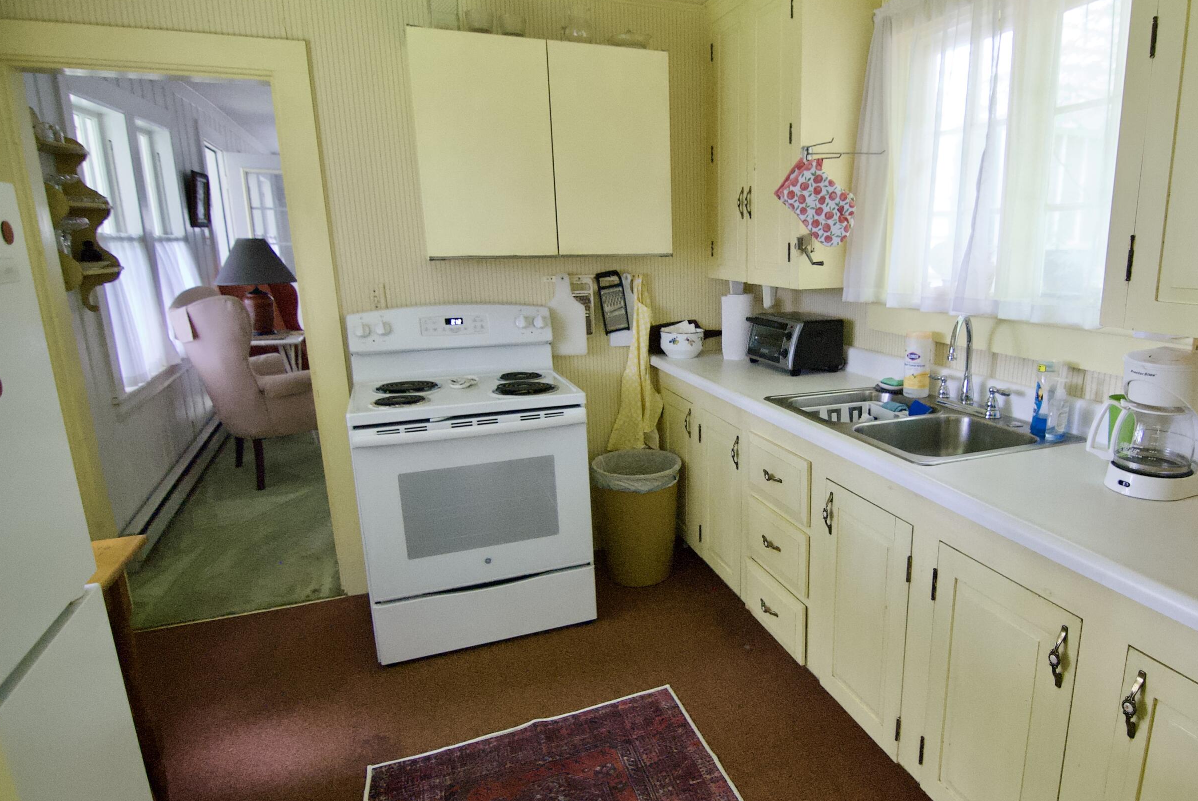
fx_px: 687
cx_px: 719
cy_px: 423
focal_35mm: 21
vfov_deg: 60.5
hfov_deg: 81.2
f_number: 2.8
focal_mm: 11
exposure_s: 1/30
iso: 1100
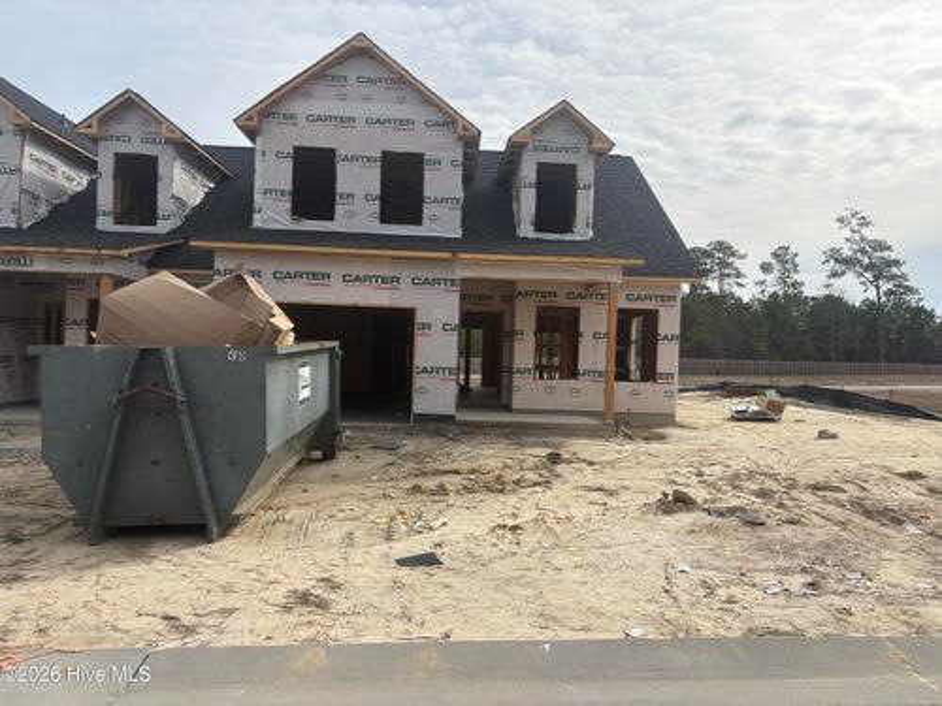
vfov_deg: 53.1
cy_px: 353
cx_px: 471
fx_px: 708
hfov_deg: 67.3
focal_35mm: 26
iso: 50
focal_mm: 5.96
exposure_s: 1/4065
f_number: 1.6
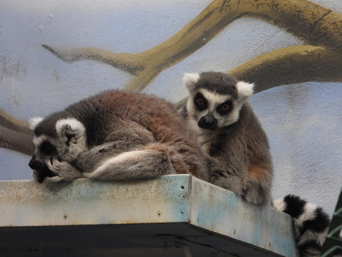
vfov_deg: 5.8
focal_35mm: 255
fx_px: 2519
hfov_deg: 7.8
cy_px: 128
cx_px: 171
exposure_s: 1/15
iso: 800
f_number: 4.5
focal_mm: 45.8
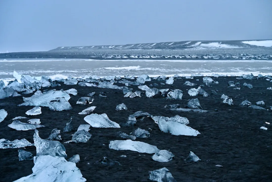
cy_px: 91
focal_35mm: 88
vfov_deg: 15.5
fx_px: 665
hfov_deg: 23.1
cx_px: 136
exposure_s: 1/25
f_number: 6.3
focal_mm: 88
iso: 6400
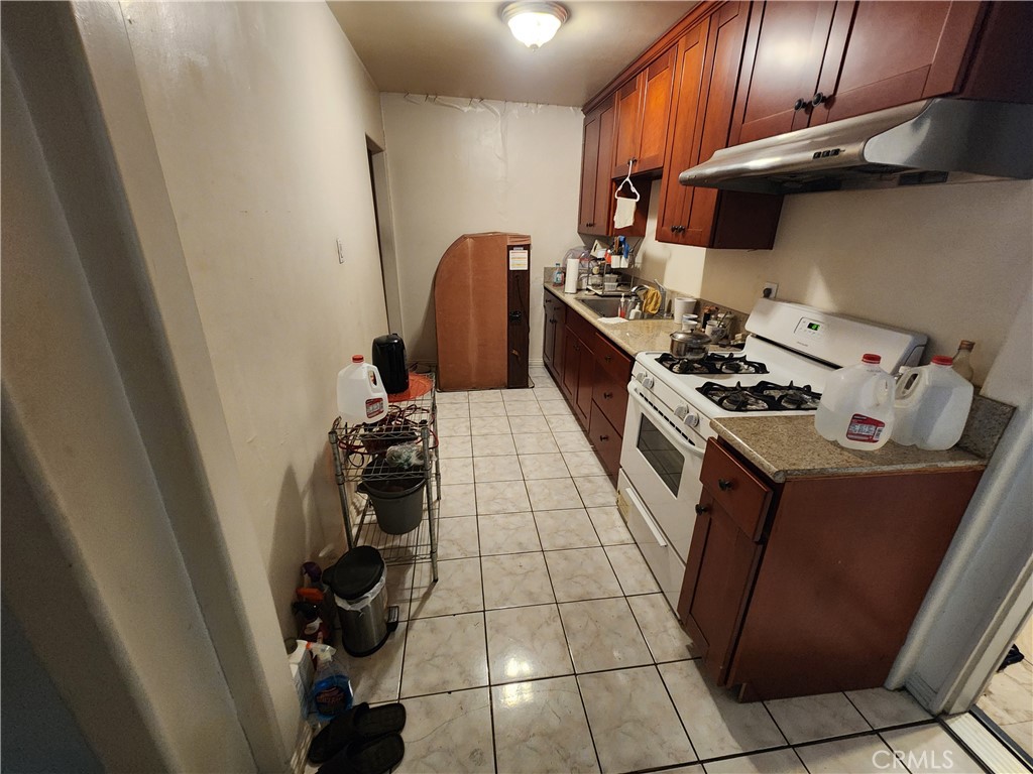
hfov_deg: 106.2
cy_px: 387
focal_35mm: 13
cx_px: 516
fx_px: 388
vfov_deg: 89.9
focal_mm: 2.2
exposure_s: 1/24
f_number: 2.2
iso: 640
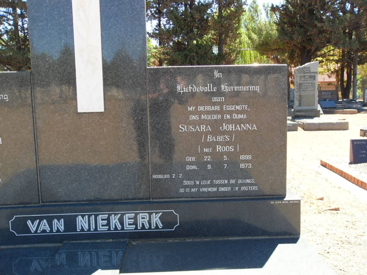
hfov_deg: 52.6
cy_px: 138
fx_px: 371
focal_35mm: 35
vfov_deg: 40.7
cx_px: 184
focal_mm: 6.3
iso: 80
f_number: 3.5
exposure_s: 1/125
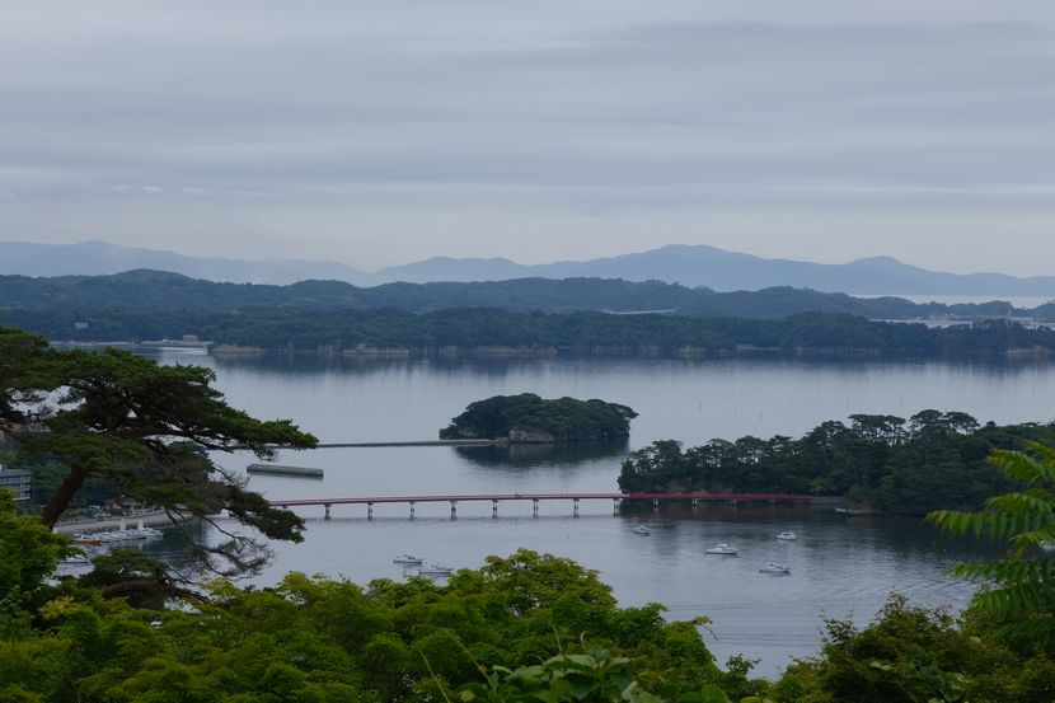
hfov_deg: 17.1
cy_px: 352
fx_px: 3516
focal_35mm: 120
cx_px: 528
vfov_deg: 11.4
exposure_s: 1/400
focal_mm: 80
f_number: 9
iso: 320
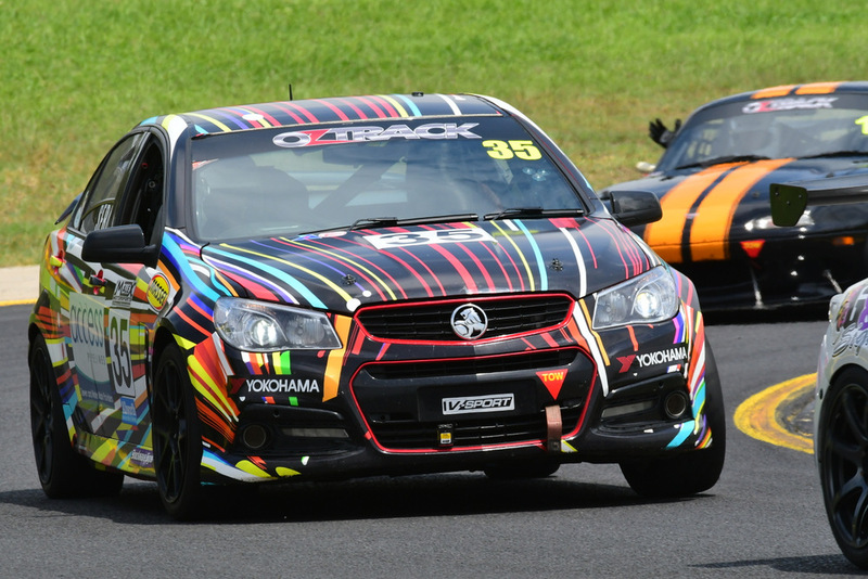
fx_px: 14471
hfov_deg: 3.4
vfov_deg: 2.3
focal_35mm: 600
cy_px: 290
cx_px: 434
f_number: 14
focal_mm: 400
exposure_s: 1/640
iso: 640
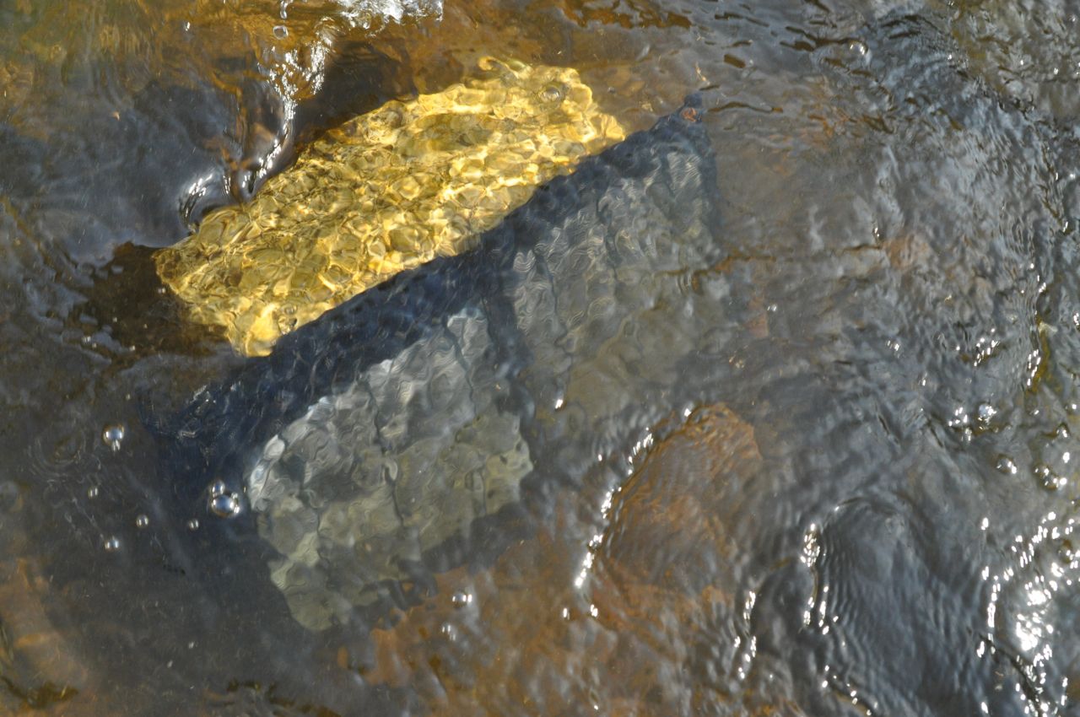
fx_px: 1258
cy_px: 358
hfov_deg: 46.5
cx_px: 540
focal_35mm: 42
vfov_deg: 31.8
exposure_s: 1/250
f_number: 8
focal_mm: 28
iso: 800
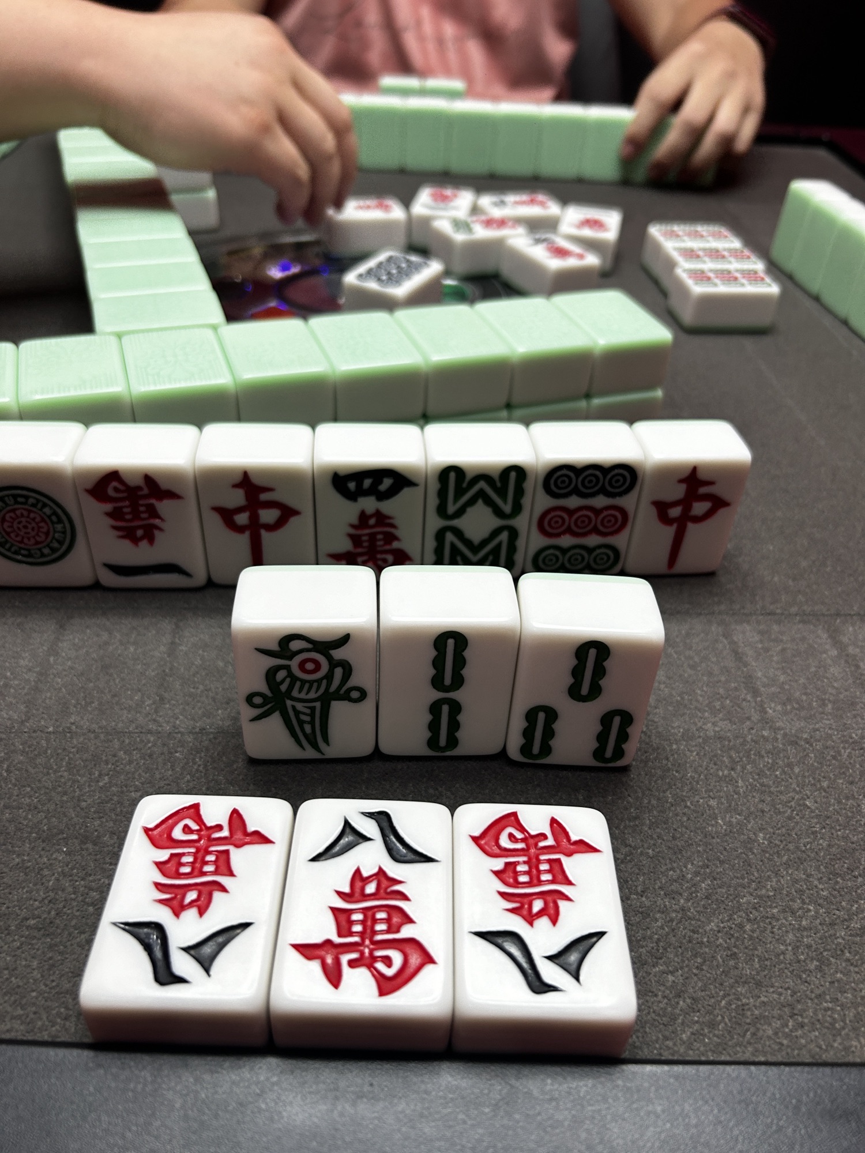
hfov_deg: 53.1
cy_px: 576
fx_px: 866
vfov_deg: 67.3
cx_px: 432
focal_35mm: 26
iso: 100
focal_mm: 5.7
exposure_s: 1/100
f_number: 1.5
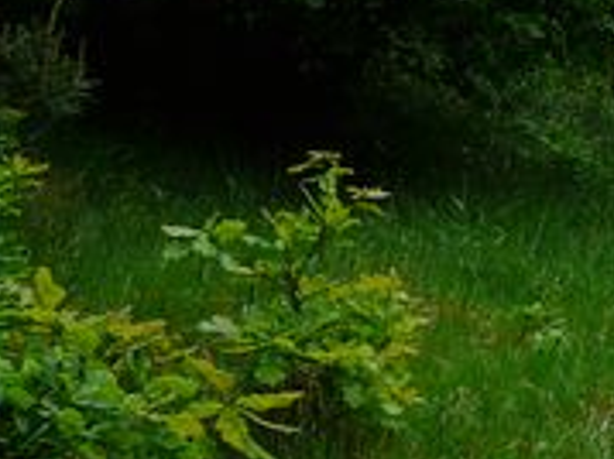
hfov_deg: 12.9
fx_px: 2216
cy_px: -120
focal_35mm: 125
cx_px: 1369
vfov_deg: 11.6
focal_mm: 4.6
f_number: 4
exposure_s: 1/160
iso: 100
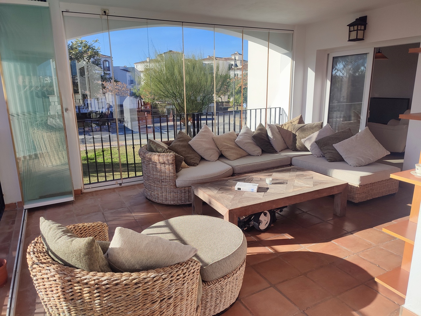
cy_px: 158
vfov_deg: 54.9
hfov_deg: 69.4
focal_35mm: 25
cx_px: 210
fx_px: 304
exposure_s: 1/955
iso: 50
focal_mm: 6.04
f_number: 1.9
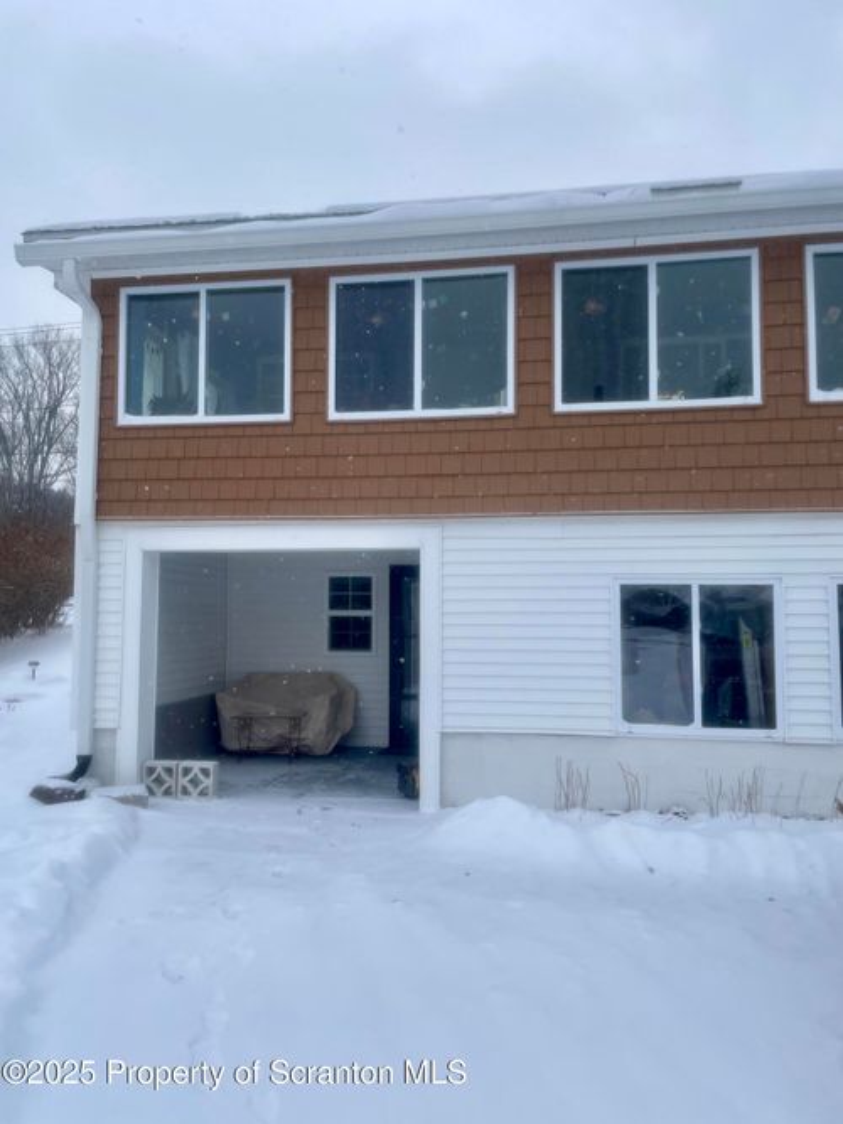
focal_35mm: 26
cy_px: 562
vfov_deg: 67.3
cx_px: 422
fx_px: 845
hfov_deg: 53.0
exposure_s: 1/2053
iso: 32
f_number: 1.6
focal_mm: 4.2
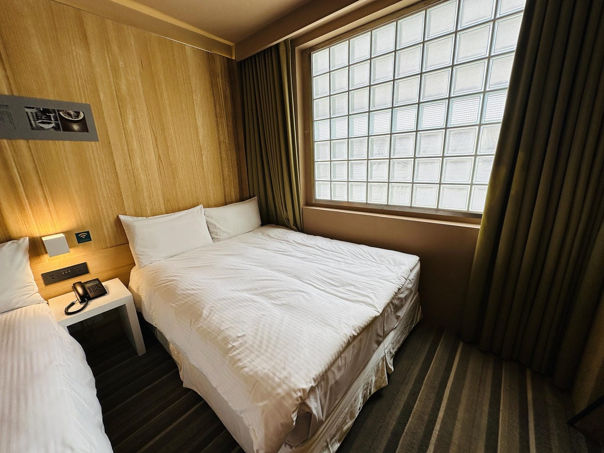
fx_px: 244
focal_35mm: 14
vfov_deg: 85.7
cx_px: 302
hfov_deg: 102.1
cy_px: 226
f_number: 2.2
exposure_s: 1/146
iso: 40
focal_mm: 2.22
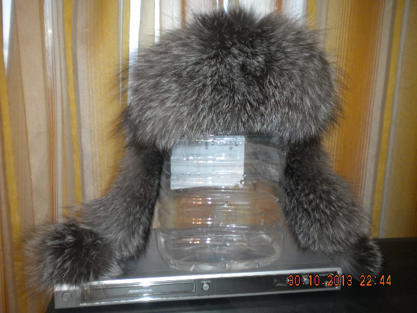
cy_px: 156
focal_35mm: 35
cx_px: 208
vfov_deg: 40.7
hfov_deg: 52.6
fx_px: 422
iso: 200
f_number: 3.1
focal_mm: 6.3
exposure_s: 1/30
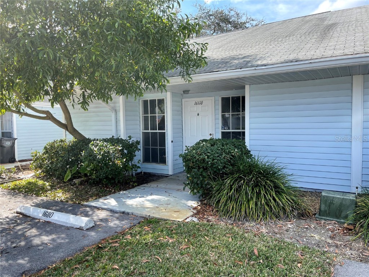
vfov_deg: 53.1
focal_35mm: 26
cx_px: 184
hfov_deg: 67.3
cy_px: 138
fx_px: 277
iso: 32
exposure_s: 1/1200
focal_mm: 5.1
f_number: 1.6
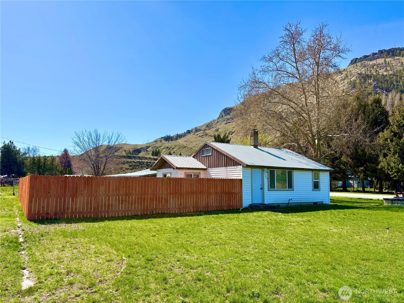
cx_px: 202
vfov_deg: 53.1
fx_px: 303
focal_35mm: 26
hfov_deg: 67.3
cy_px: 152
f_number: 1.6
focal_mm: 5.96
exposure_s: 1/4065
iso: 50
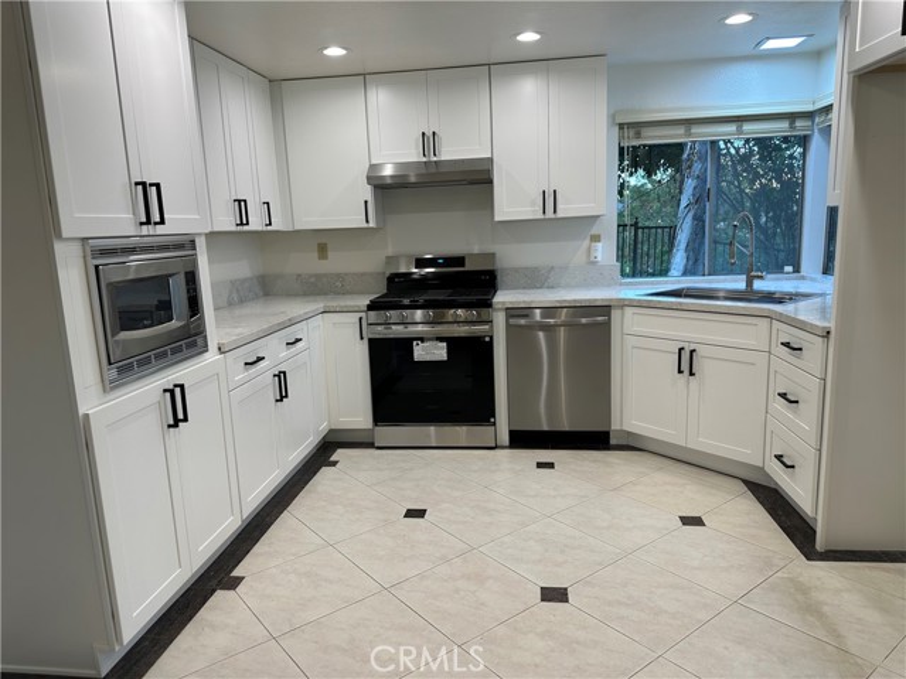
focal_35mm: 24
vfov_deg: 56.8
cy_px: 340
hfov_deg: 71.6
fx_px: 628
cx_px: 453
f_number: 1.78
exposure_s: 1/123
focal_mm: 6.86
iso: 50
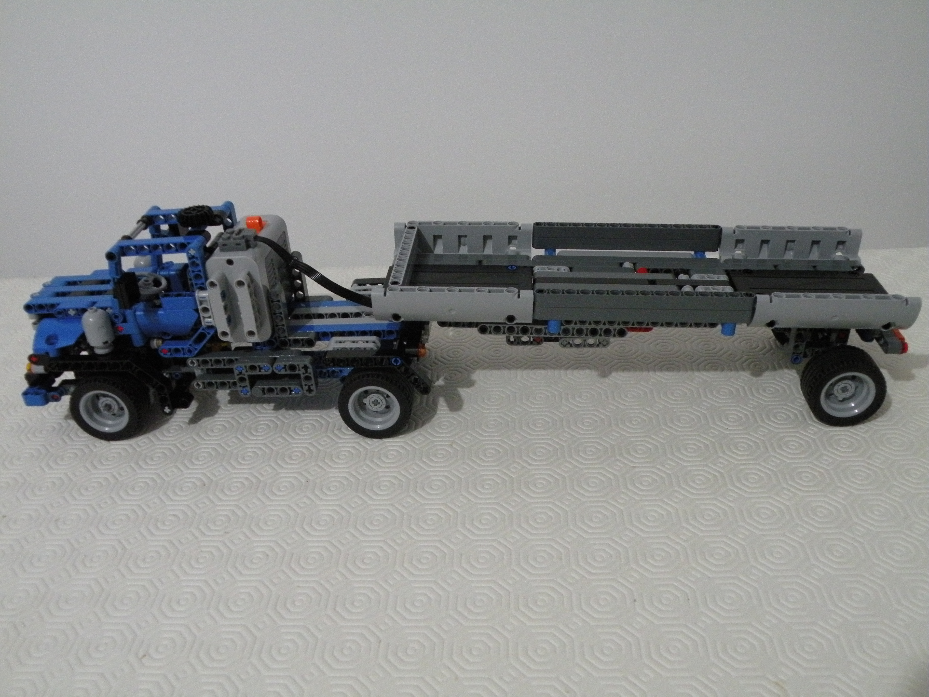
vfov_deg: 42.9
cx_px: 464
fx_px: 886
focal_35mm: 33
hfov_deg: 55.4
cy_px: 348
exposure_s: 1/15.3
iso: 400
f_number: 3.2
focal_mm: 5.8
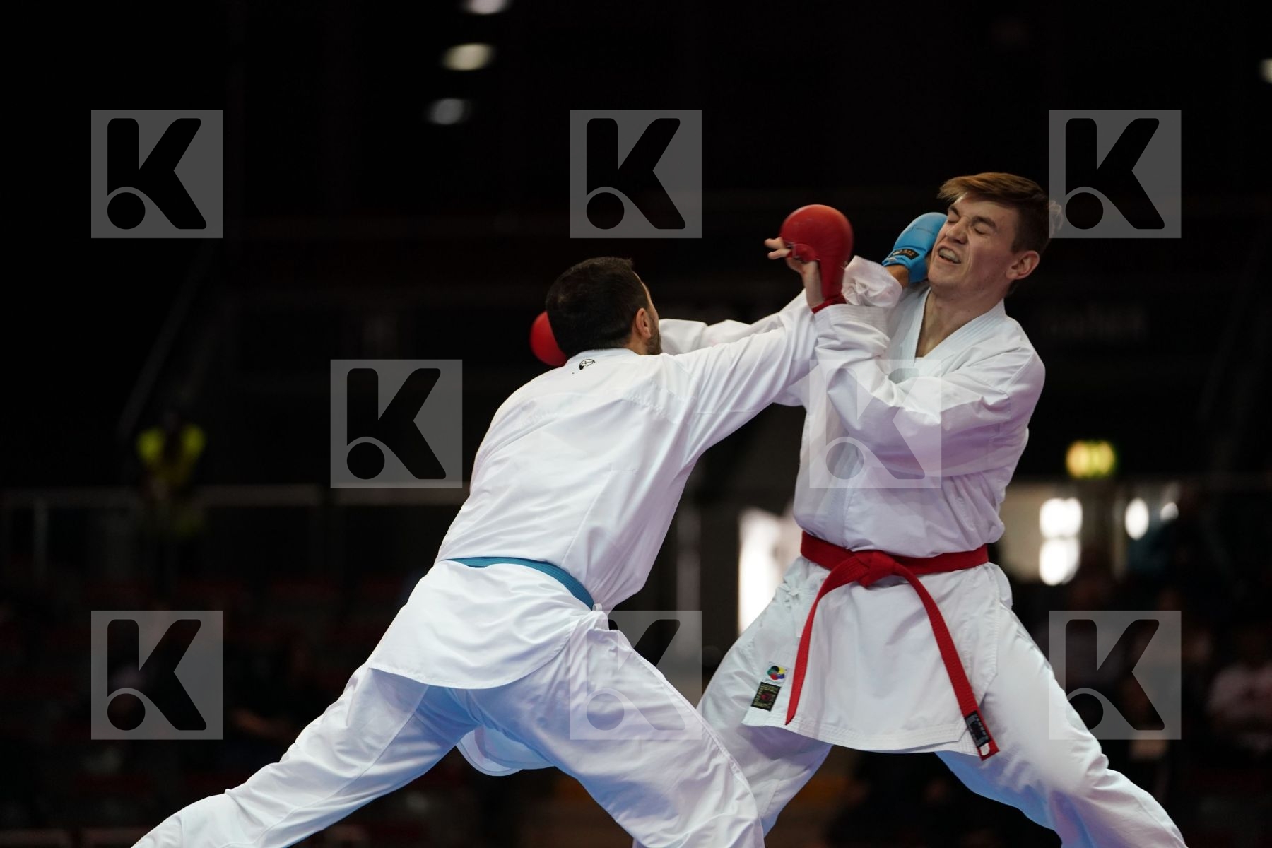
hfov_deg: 11.5
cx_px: 636
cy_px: 424
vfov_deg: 7.7
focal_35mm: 179
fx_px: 6324
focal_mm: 179
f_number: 2.8
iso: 2500
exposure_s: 1/1000
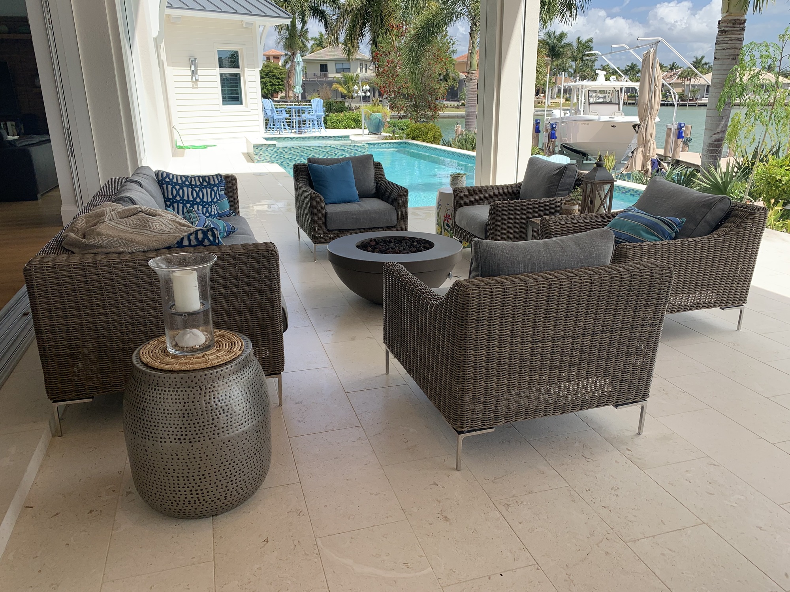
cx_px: 395
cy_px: 296
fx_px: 593
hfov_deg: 67.3
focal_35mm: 26
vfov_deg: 53.1
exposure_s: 1/1021
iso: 25
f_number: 1.8
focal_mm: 4.25
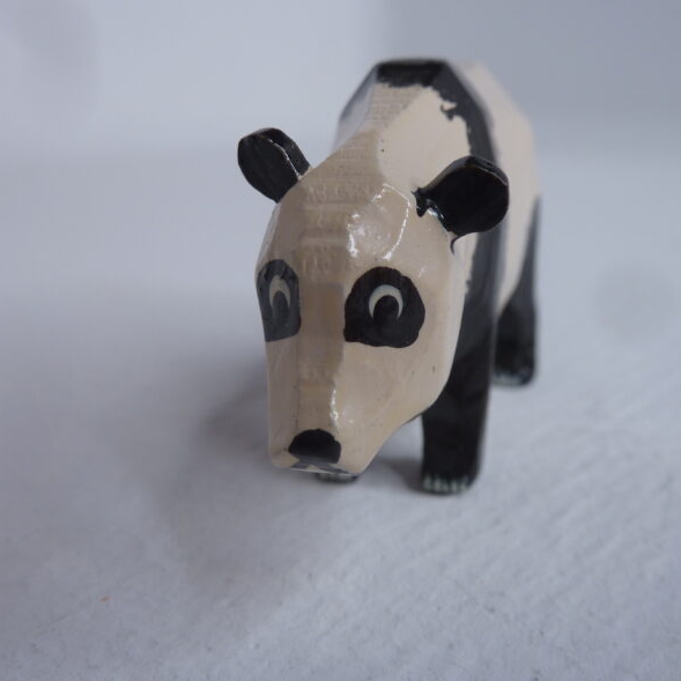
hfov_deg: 46.0
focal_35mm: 36
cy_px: 339
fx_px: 801
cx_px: 364
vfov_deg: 46.0
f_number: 3.4
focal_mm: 5
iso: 80
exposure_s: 1/50
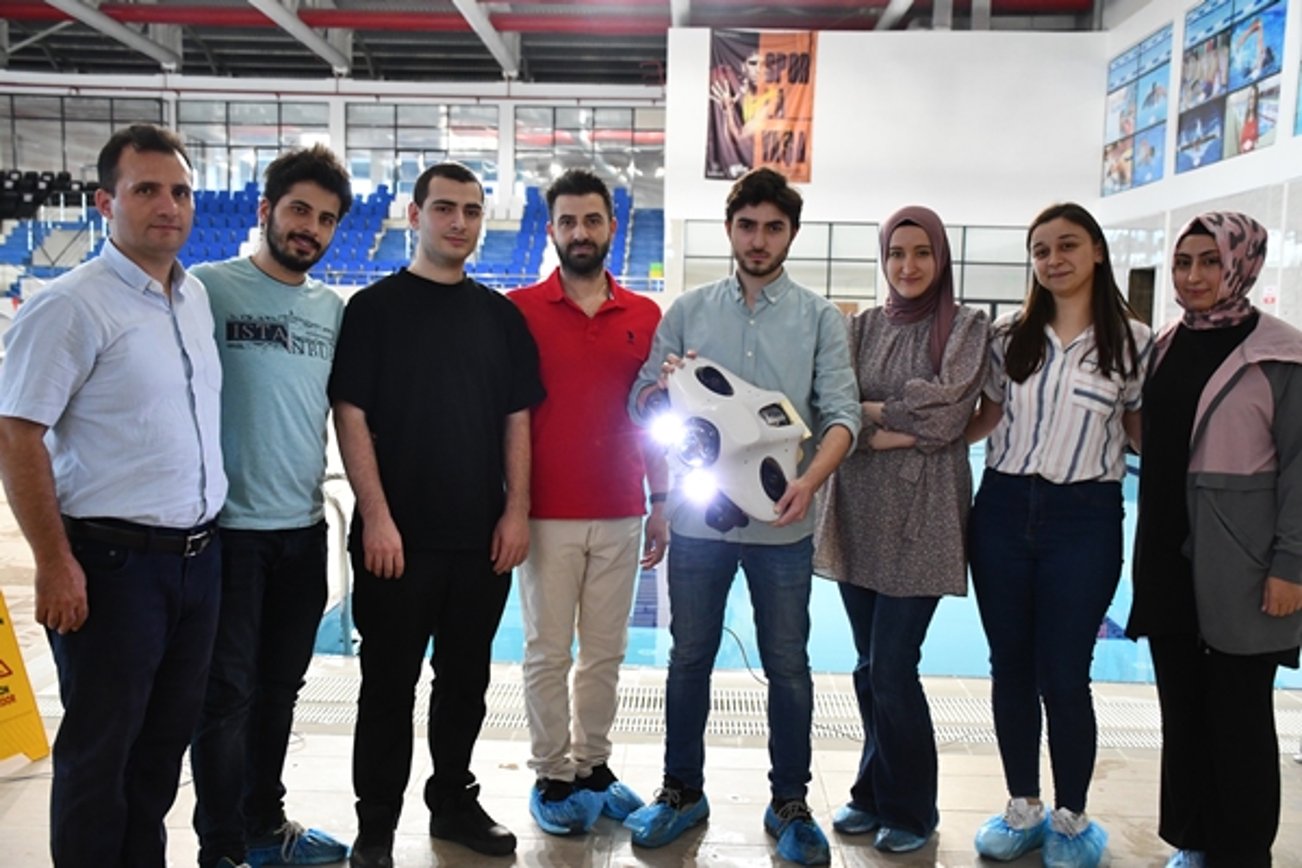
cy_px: 434
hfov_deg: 53.1
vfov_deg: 36.9
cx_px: 651
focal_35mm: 36
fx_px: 1302
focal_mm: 24
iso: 2200
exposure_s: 1/125
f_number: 3.8
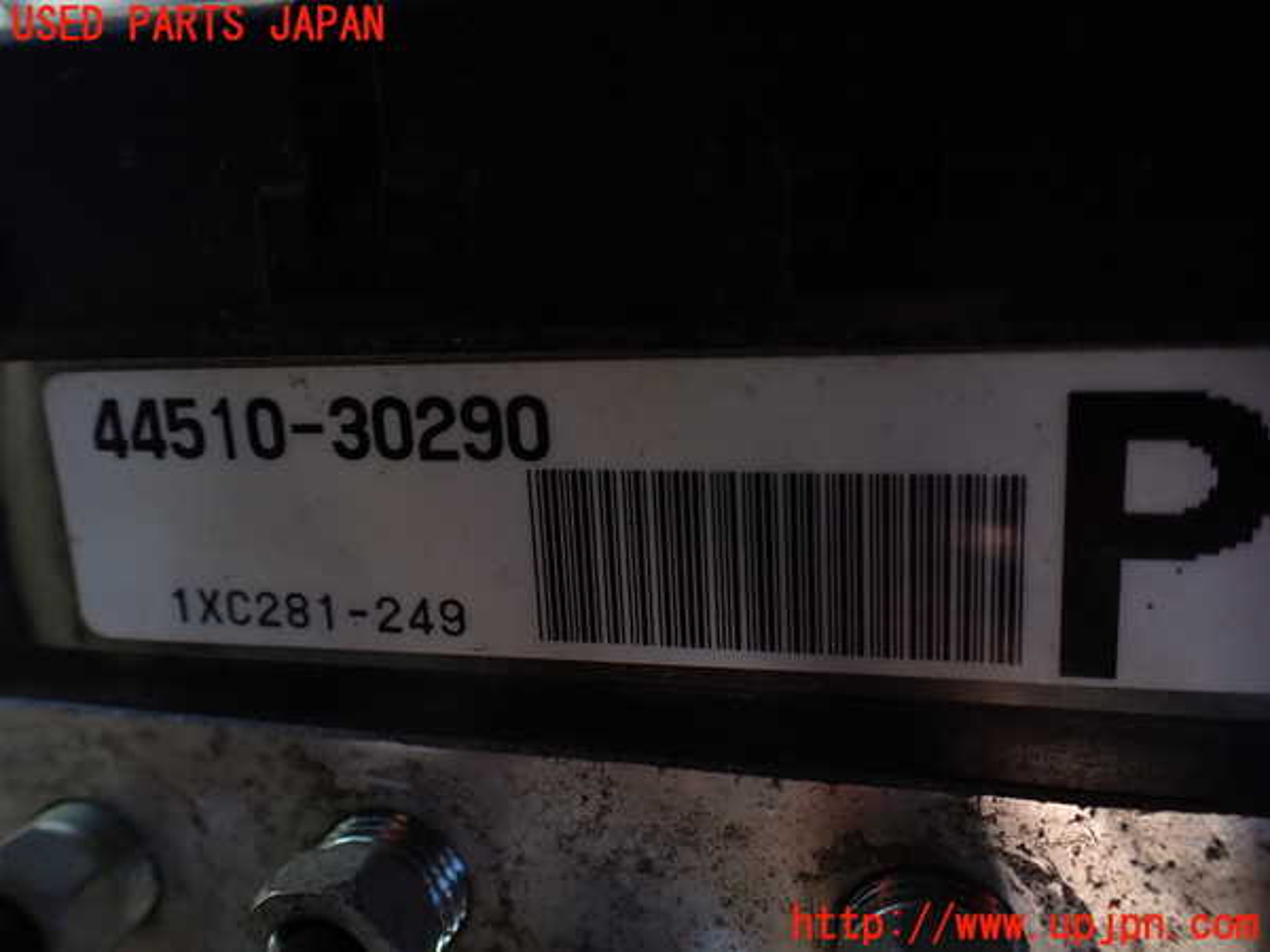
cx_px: 635
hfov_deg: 60.0
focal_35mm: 30
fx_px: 1101
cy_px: 476
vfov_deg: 46.8
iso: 100
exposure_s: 1/200
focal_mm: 5.4
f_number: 2.3
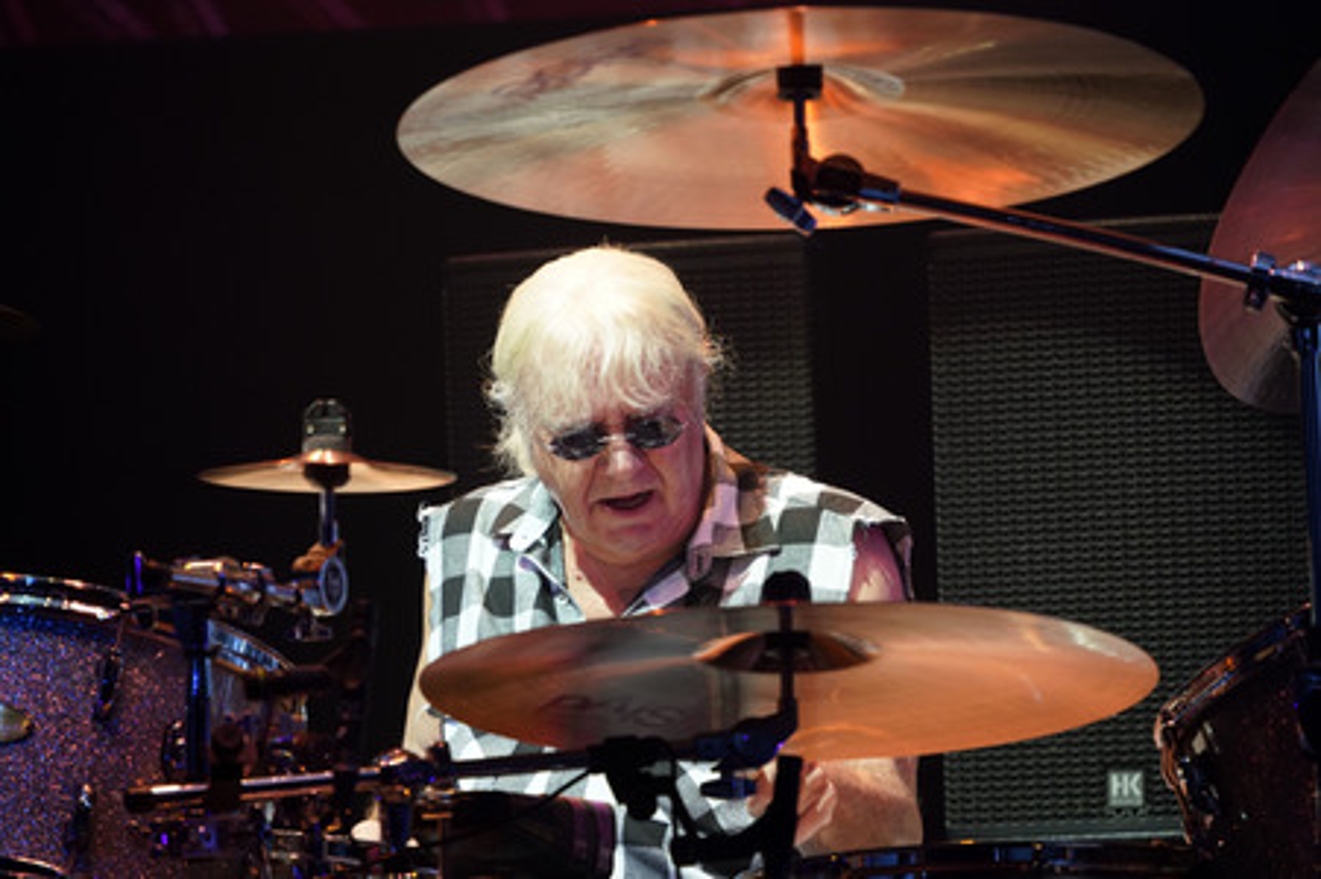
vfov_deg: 6.9
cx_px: 660
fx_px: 7333
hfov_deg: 10.3
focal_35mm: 200
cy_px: 440
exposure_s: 1/320
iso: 1600
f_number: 5.6
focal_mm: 200
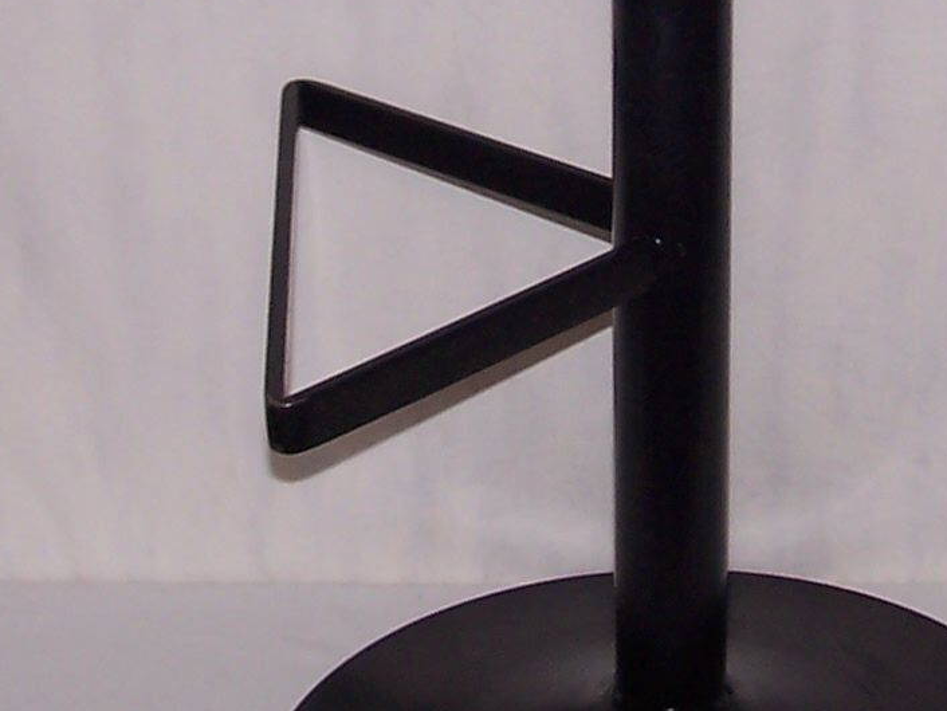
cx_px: 655
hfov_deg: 15.8
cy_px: 48
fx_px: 3393
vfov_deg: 11.9
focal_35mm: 124
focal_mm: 6.3
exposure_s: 1/60
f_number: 2.8
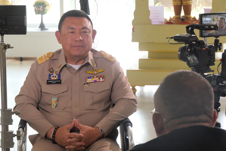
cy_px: 76
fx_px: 779
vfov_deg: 11.1
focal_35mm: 124
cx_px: 113
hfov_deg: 16.5
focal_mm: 60
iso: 3200
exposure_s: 1/320
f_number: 7.1
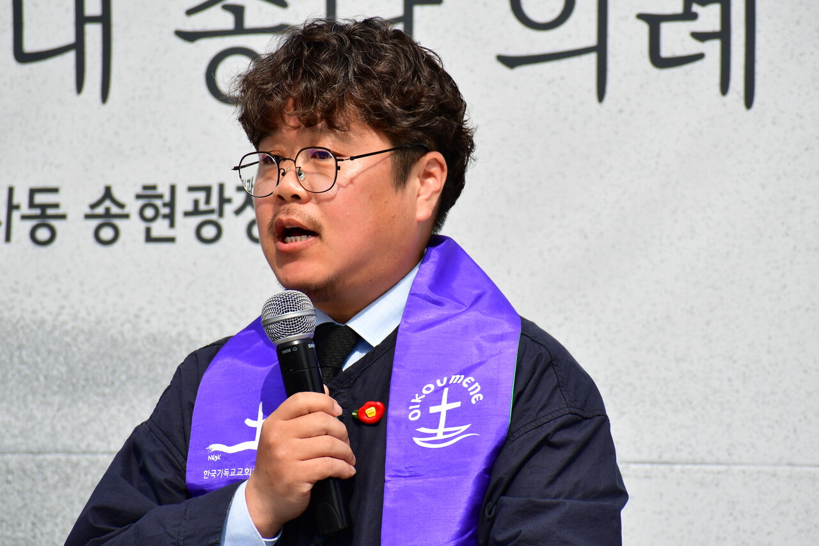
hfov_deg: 4.6
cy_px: 273
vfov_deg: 3.1
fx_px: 10235
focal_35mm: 450
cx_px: 410
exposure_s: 1/1250
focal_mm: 300
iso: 500
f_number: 13
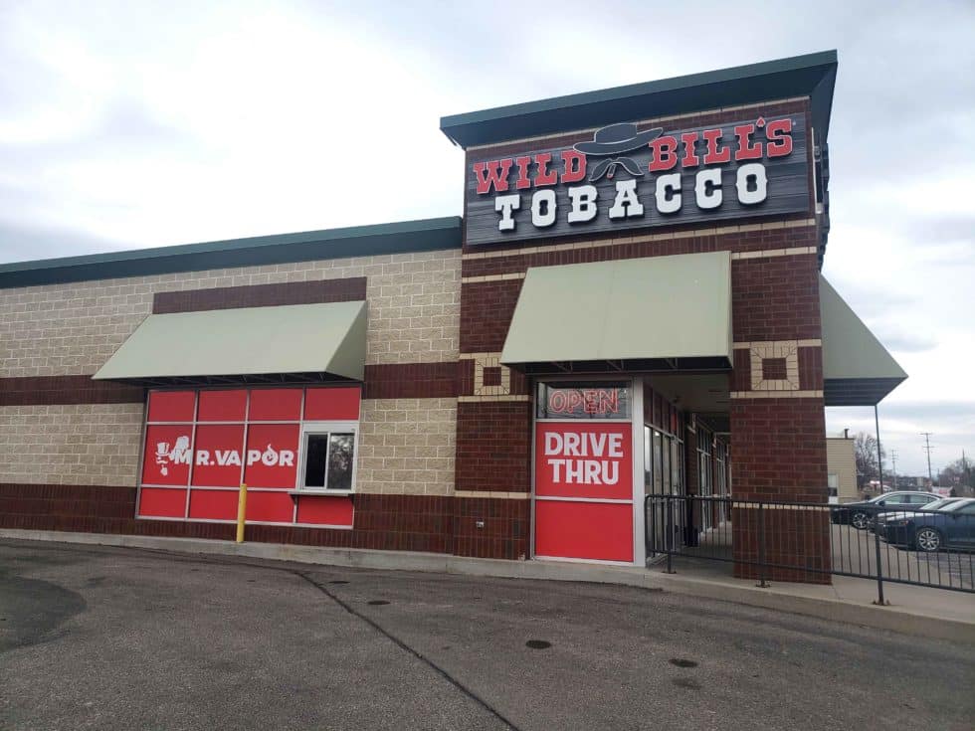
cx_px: 488
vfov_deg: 53.1
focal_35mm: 26
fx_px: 732
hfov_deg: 67.3
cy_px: 366
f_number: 2.4
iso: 50
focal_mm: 4.3
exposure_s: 1/637
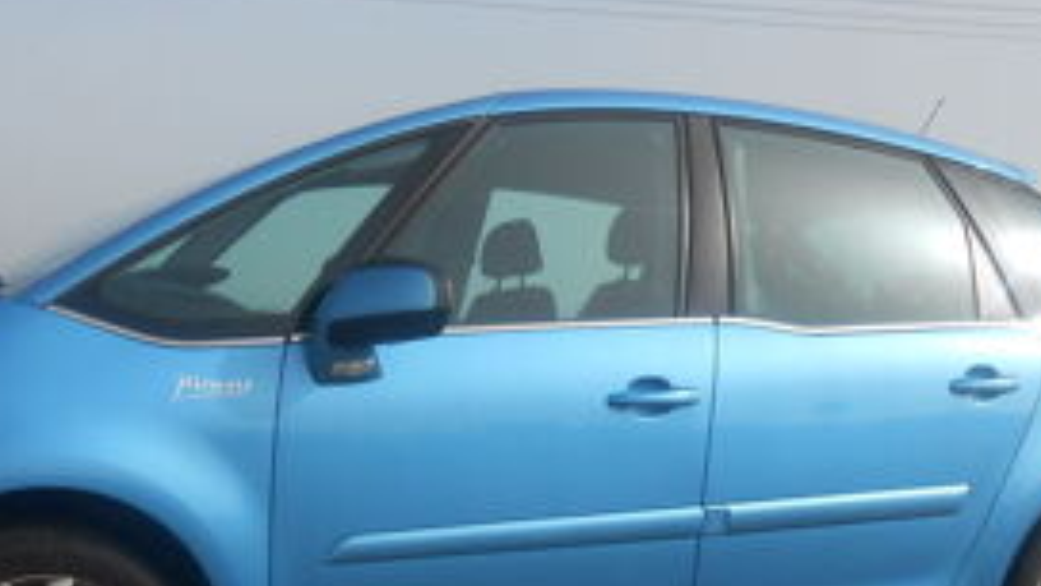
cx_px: 364
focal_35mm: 50
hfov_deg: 40.9
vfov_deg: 23.8
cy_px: 417
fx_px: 1380
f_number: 3.5
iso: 80
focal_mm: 4.6
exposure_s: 1/1000
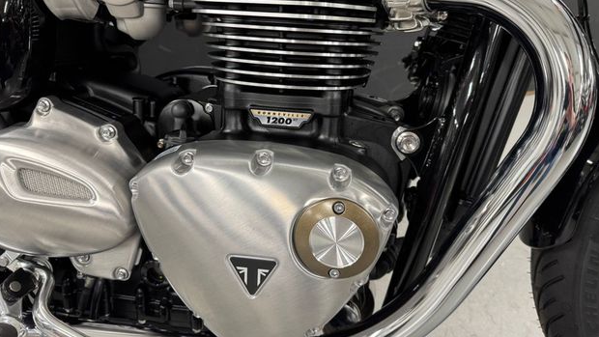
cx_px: 302
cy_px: 122
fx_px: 429
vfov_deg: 42.5
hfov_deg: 69.8
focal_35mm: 27
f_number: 1.78
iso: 200
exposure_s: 1/50
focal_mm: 6.76
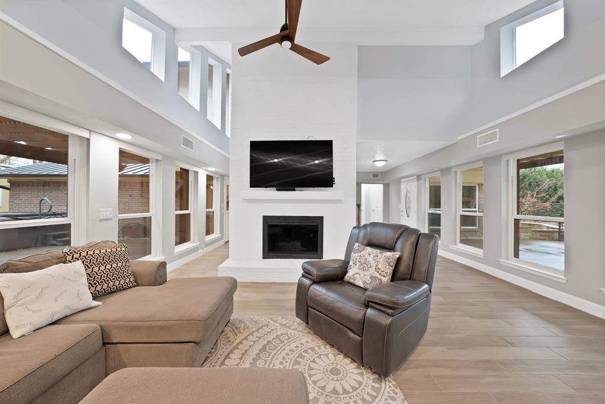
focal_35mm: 12
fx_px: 202
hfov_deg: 112.6
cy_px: 202
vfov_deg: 90.1
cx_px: 302
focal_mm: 12
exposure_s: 1/2
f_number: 9
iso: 640
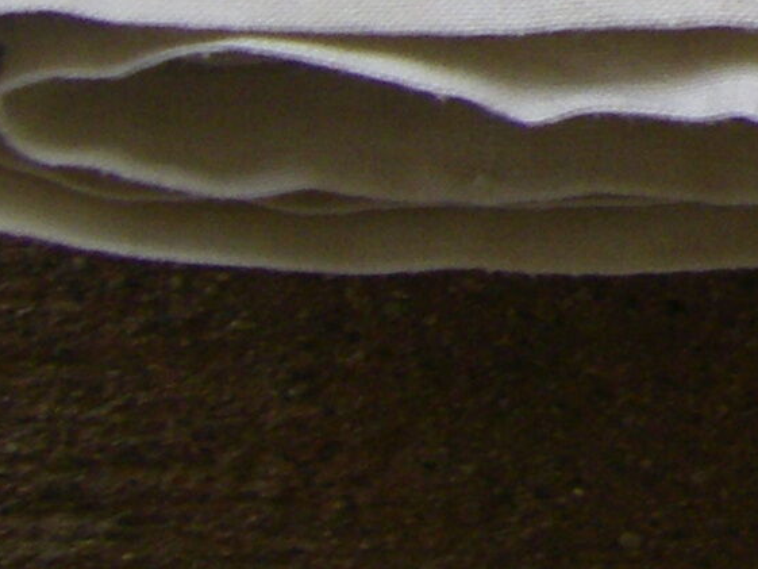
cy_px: -511
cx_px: 1743
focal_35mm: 221
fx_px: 4840
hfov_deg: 8.3
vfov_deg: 6.5
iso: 125
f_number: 3.5
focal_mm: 6.3
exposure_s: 1/100
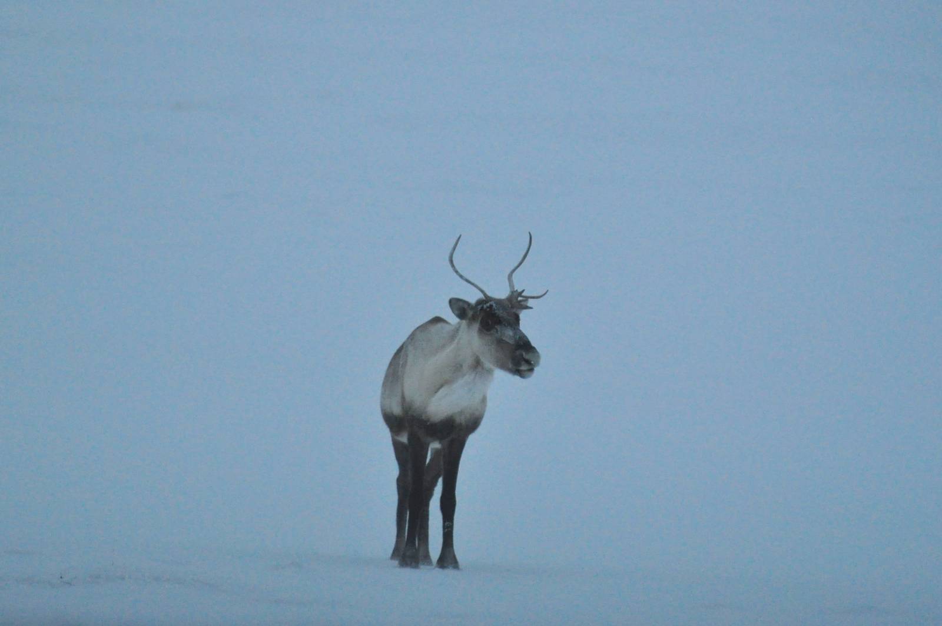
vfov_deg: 3.4
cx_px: 471
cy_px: 313
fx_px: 10585
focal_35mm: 405
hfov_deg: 5.1
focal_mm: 270
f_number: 5.6
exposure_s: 1/400
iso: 1600
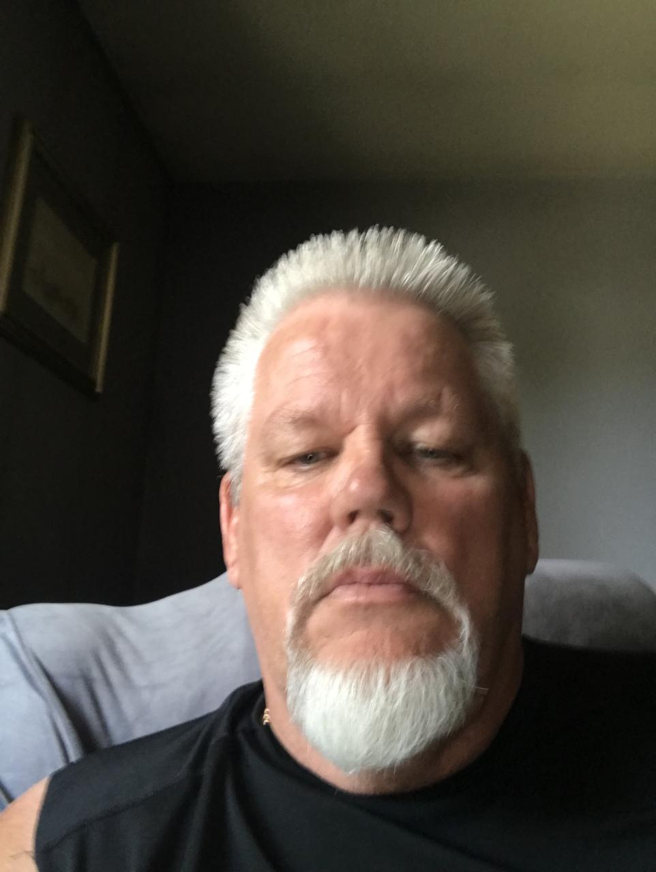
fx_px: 807
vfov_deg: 56.8
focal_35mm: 32
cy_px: 436
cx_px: 328
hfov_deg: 44.2
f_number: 2.2
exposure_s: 1/24
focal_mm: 2.87
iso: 100
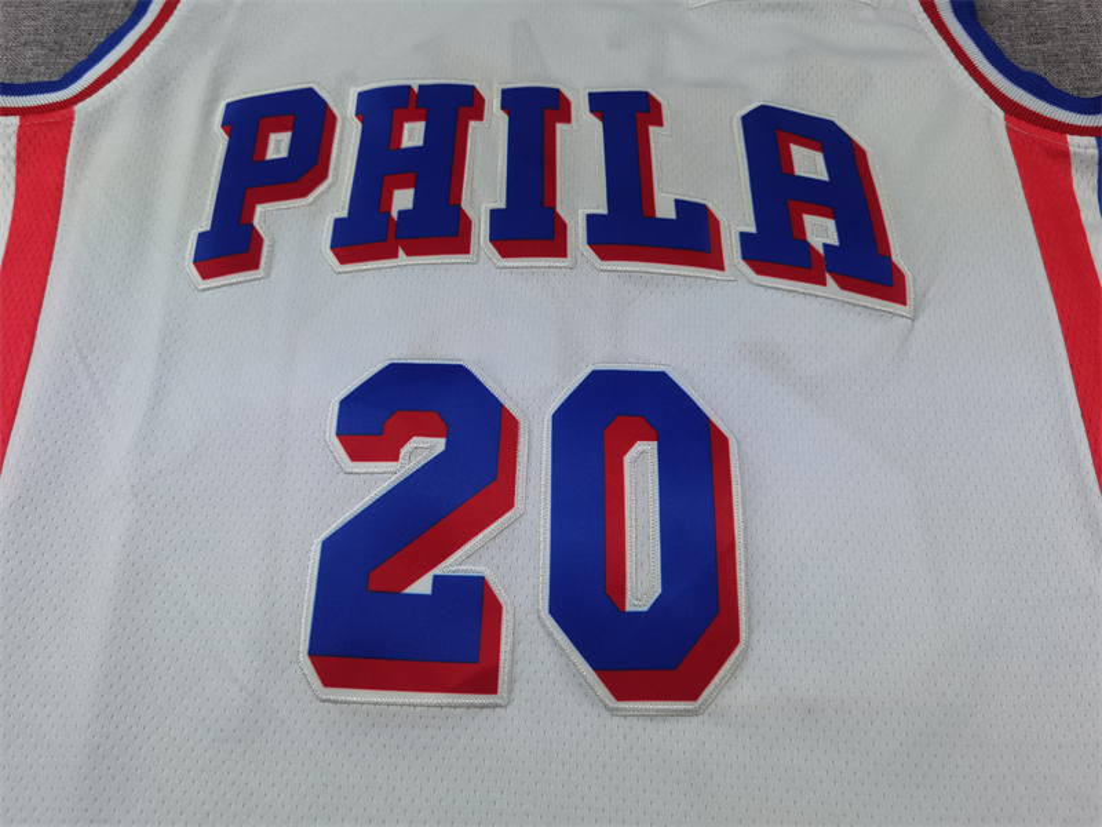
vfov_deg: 51.4
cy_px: 414
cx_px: 551
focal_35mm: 27
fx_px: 860
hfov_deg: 65.3
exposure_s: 1/900
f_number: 1.9
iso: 160
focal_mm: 6.71
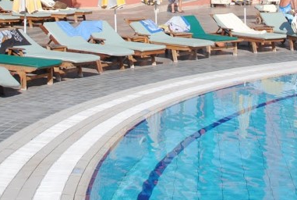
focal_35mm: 81
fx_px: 670
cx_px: 164
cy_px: -59
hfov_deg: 25.0
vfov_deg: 16.1
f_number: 9
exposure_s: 1/320
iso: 100
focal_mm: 18
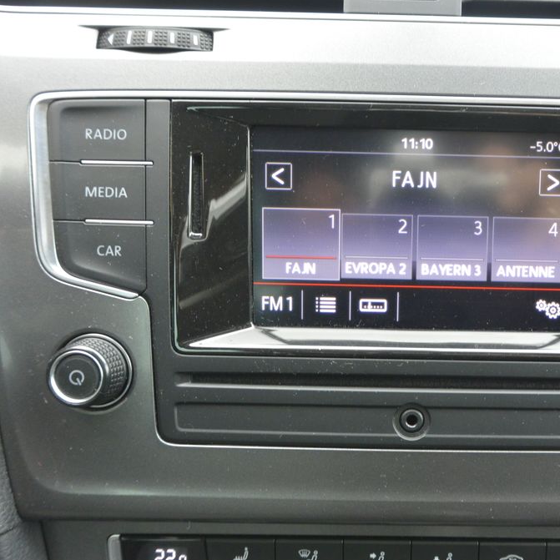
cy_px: 283
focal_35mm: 35
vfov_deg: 47.2
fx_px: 641
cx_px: 426
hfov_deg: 45.4
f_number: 3.5
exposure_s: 1/60
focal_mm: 10
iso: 450
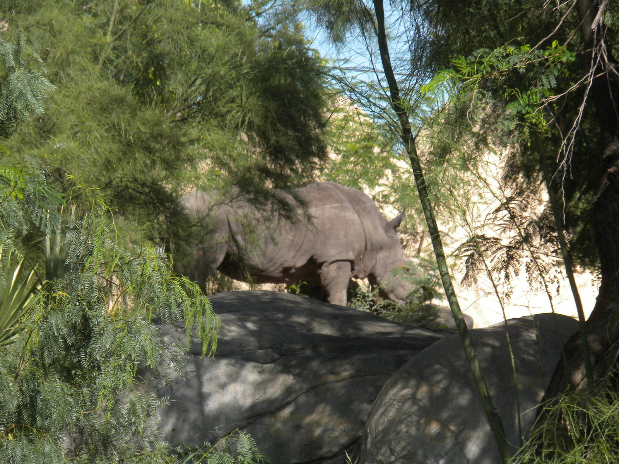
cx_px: 310
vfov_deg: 6.2
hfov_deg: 8.3
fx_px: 4256
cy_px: 232
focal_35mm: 238
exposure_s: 1/395
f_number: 5.2
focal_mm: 42.1
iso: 94
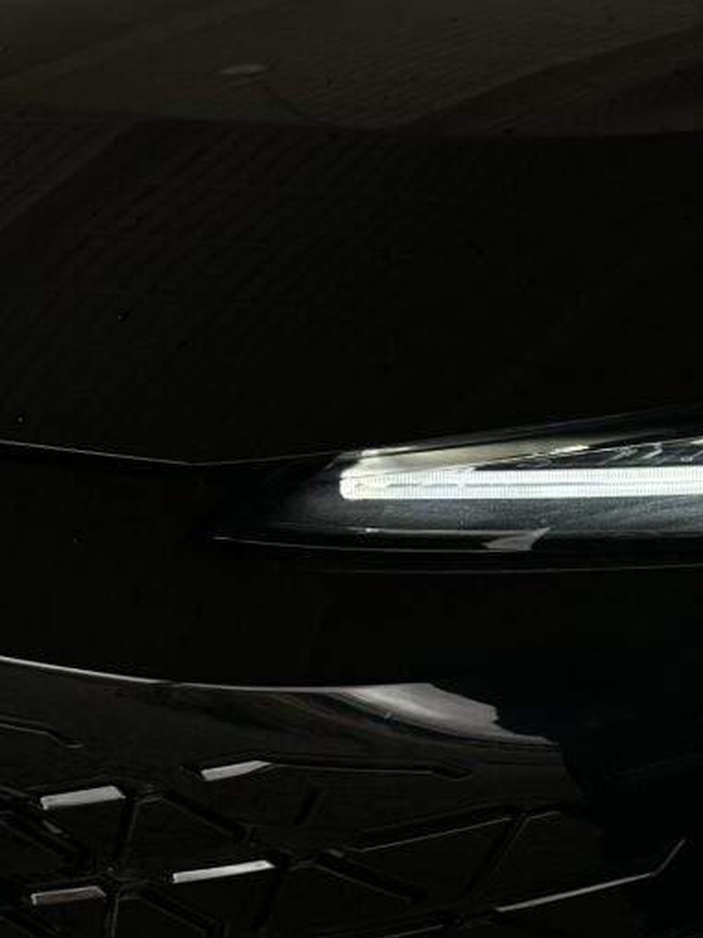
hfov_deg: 21.4
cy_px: 549
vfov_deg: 30.7
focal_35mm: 63
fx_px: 1706
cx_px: 878
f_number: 1.78
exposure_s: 1/262
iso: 80
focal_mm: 6.86
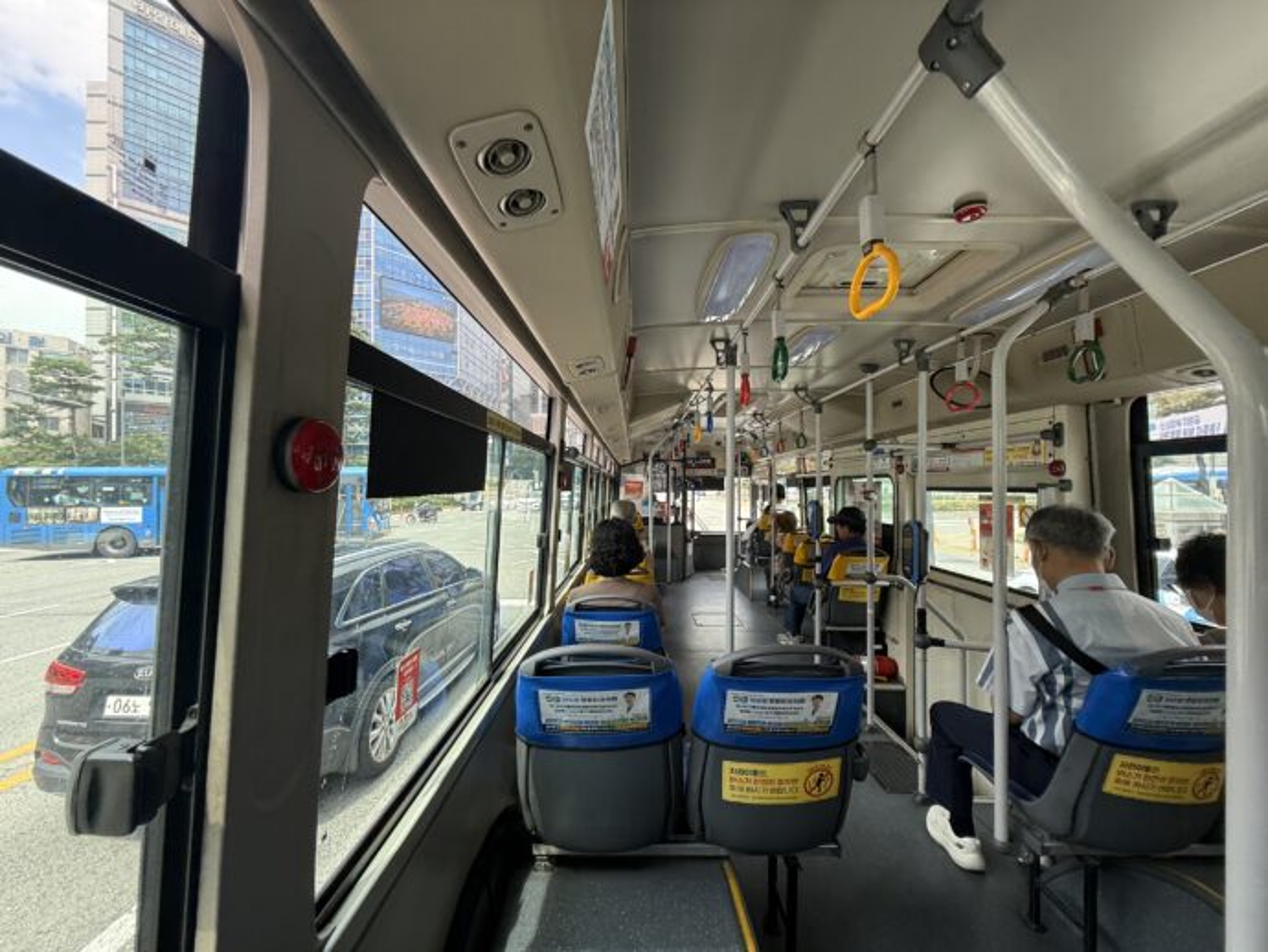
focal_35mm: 14
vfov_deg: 85.7
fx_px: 513
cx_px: 634
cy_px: 476
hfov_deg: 102.0
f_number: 2.2
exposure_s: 1/195
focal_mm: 2.22
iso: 64
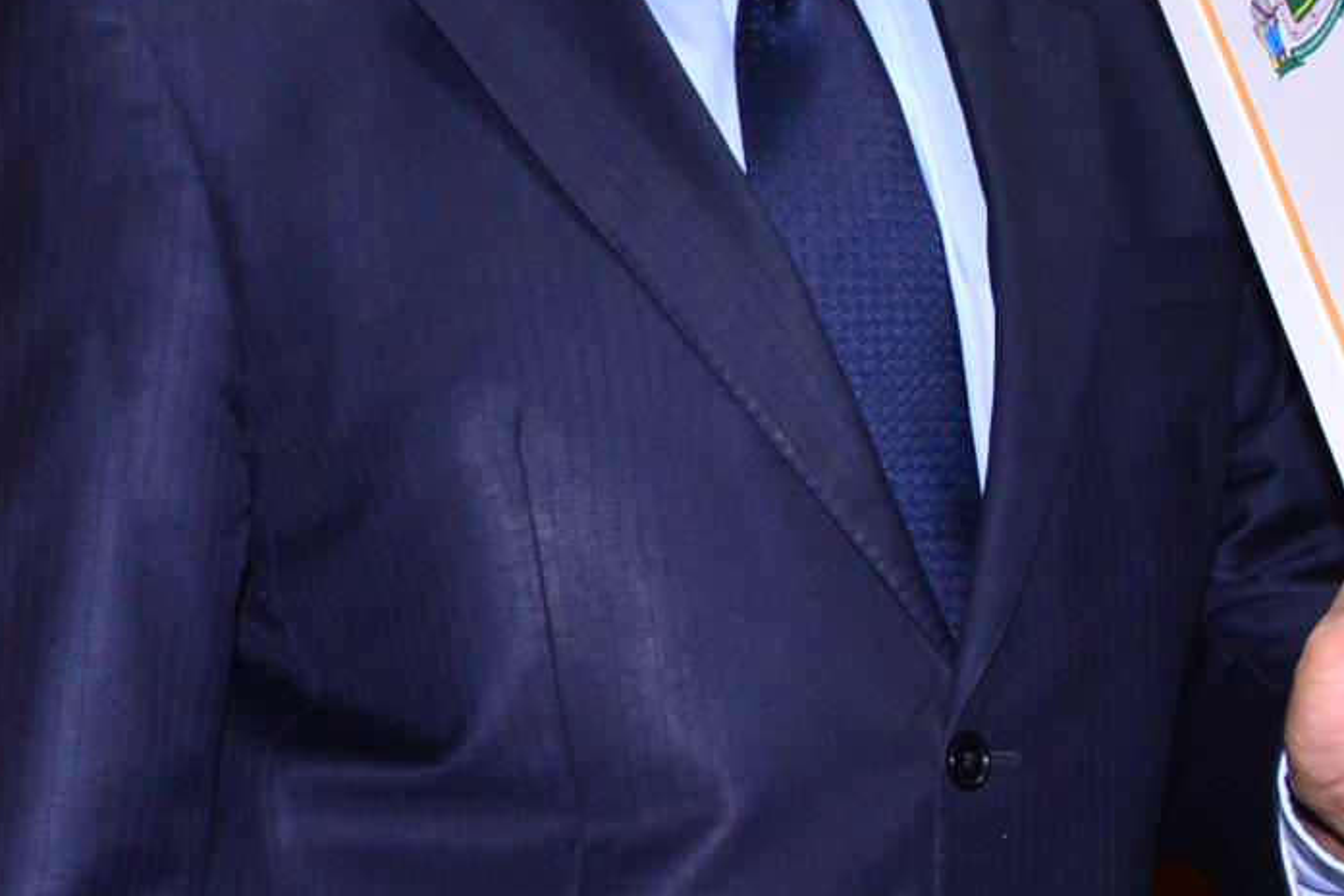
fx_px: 5638
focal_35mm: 151
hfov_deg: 12.4
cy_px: 368
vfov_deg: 9.1
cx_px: 2457
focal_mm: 35
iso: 1600
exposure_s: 1/125
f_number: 5.6
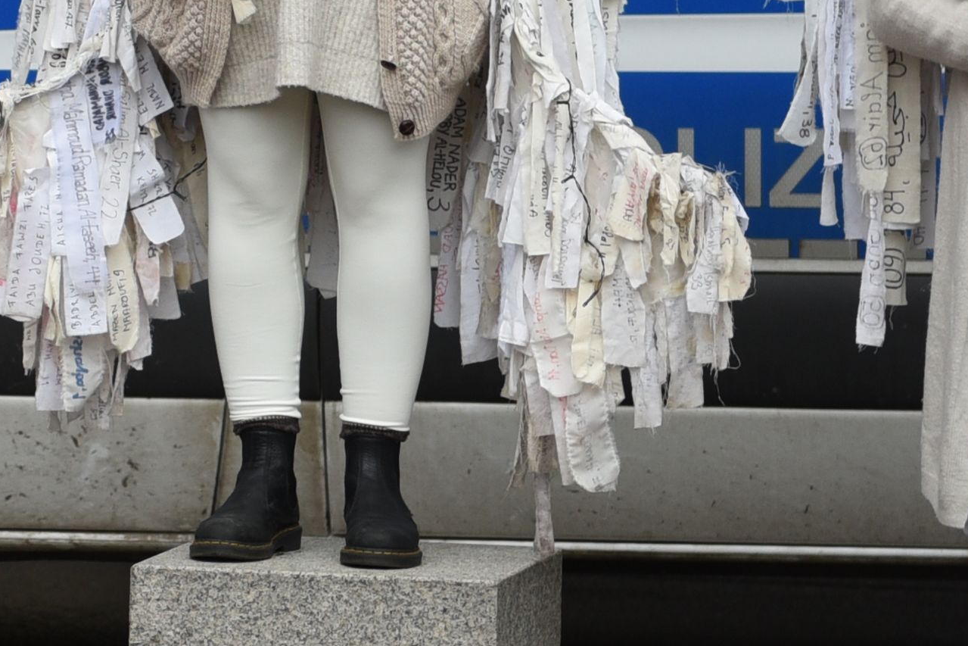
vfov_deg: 4.7
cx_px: -105
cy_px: 169
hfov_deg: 7.0
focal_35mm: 291
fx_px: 7825
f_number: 2.8
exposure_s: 1/320
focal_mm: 62
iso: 320
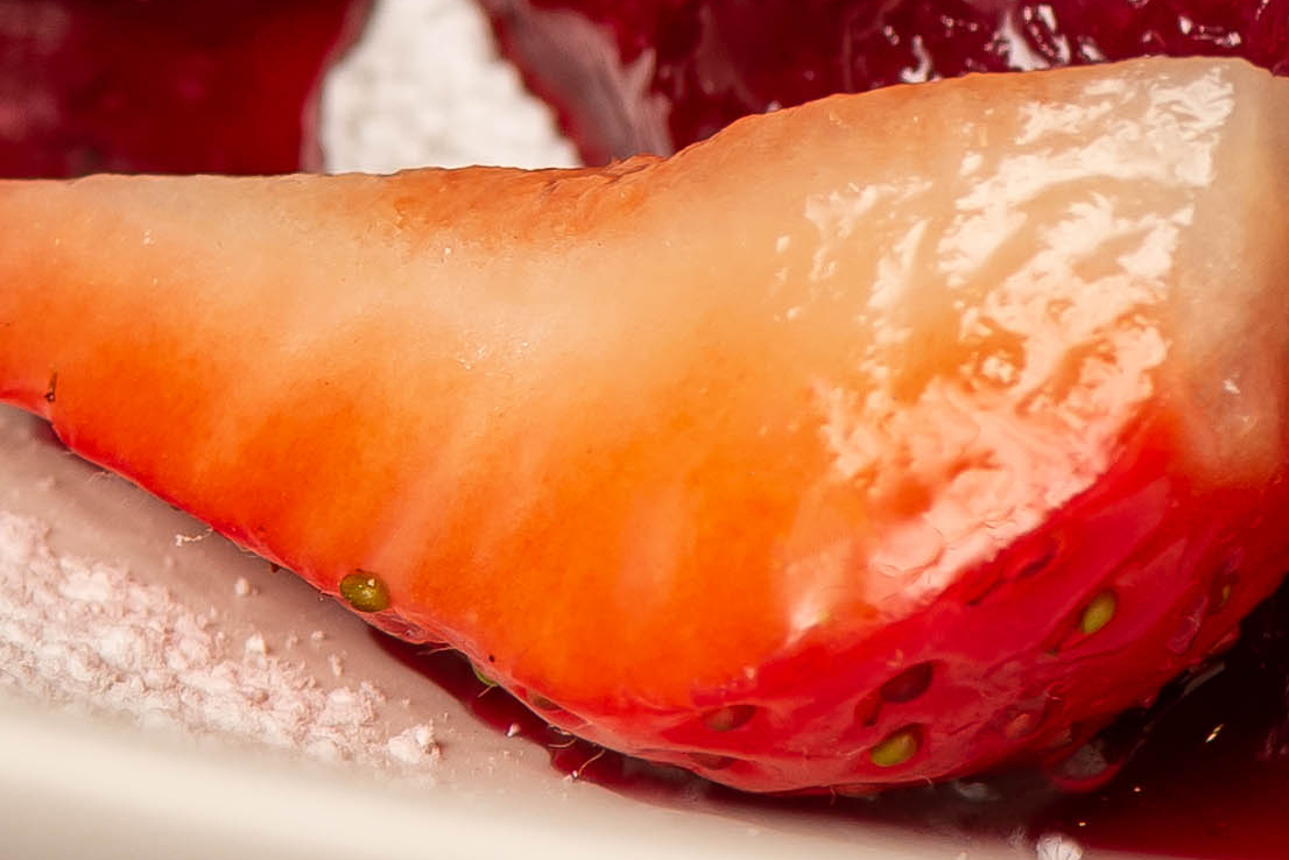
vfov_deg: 2.0
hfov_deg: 2.9
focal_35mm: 699
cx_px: 914
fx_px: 25033
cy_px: -1318
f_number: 10
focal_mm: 105
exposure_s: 1/160
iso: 125
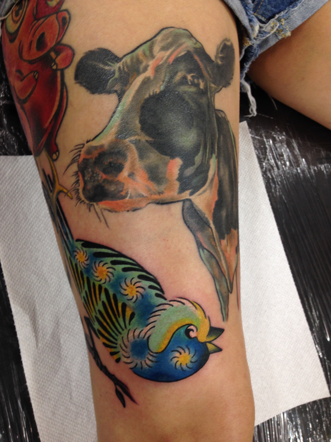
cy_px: 221
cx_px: 166
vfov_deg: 55.4
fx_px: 421
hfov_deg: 42.9
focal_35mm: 33
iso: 50
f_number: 2.4
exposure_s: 1/24
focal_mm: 4.12
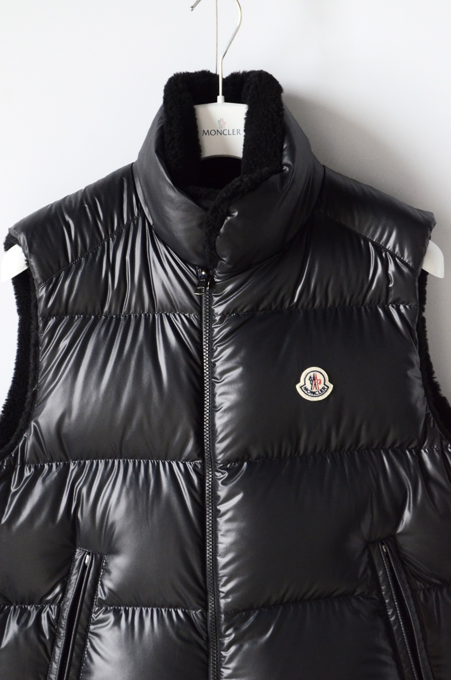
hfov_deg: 23.7
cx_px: 226
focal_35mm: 57
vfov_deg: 35.1
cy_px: 340
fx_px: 1075
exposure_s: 1/15
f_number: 5.6
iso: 2000
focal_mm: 38
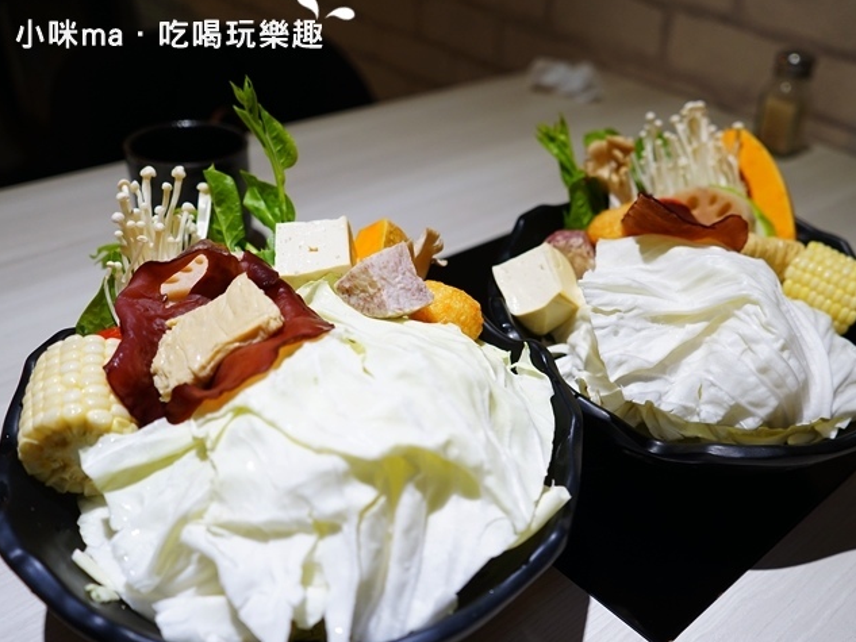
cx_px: 515
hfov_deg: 53.6
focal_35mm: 34
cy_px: 343
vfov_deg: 41.8
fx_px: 841
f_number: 3.5
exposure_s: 1/60
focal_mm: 28
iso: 400
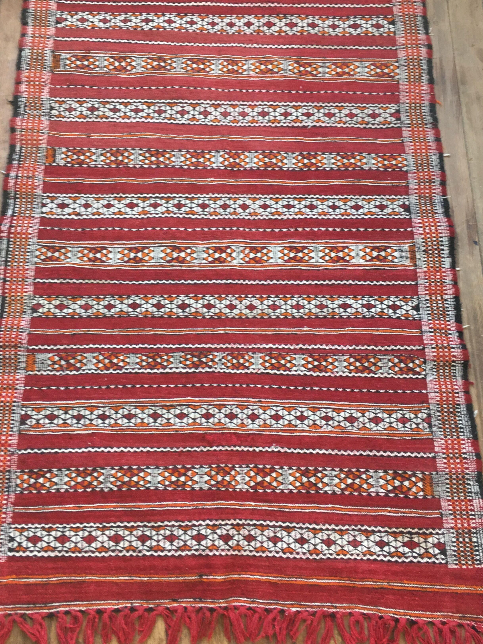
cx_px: 217
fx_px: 670
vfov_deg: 51.2
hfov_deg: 39.6
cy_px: 282
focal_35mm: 36
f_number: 2.2
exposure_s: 1/33
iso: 100
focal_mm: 4.15
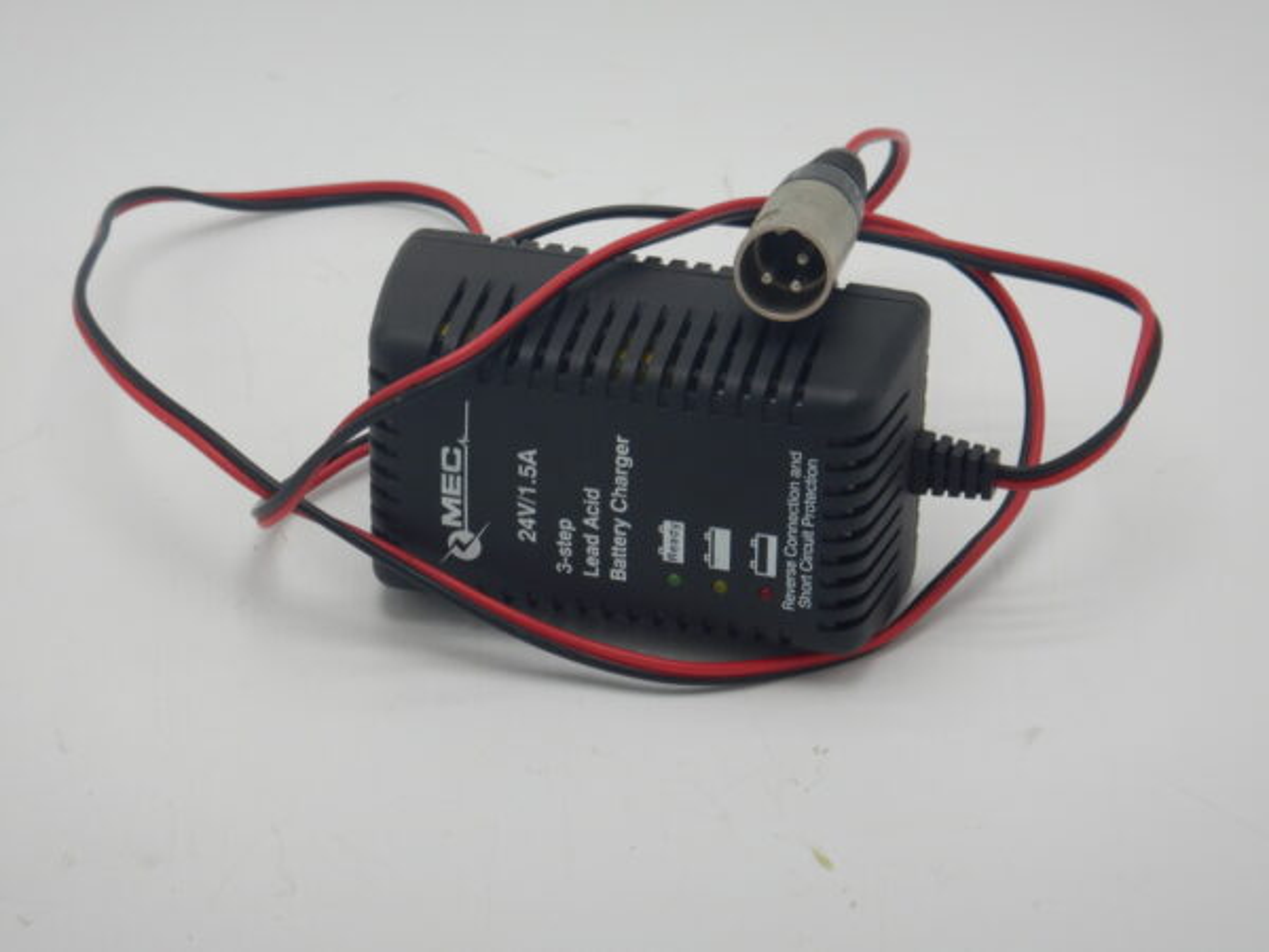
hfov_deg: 17.9
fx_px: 4033
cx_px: 634
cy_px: 476
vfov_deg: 13.5
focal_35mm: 110
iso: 125
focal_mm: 19.7
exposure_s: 1/100
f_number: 4.8
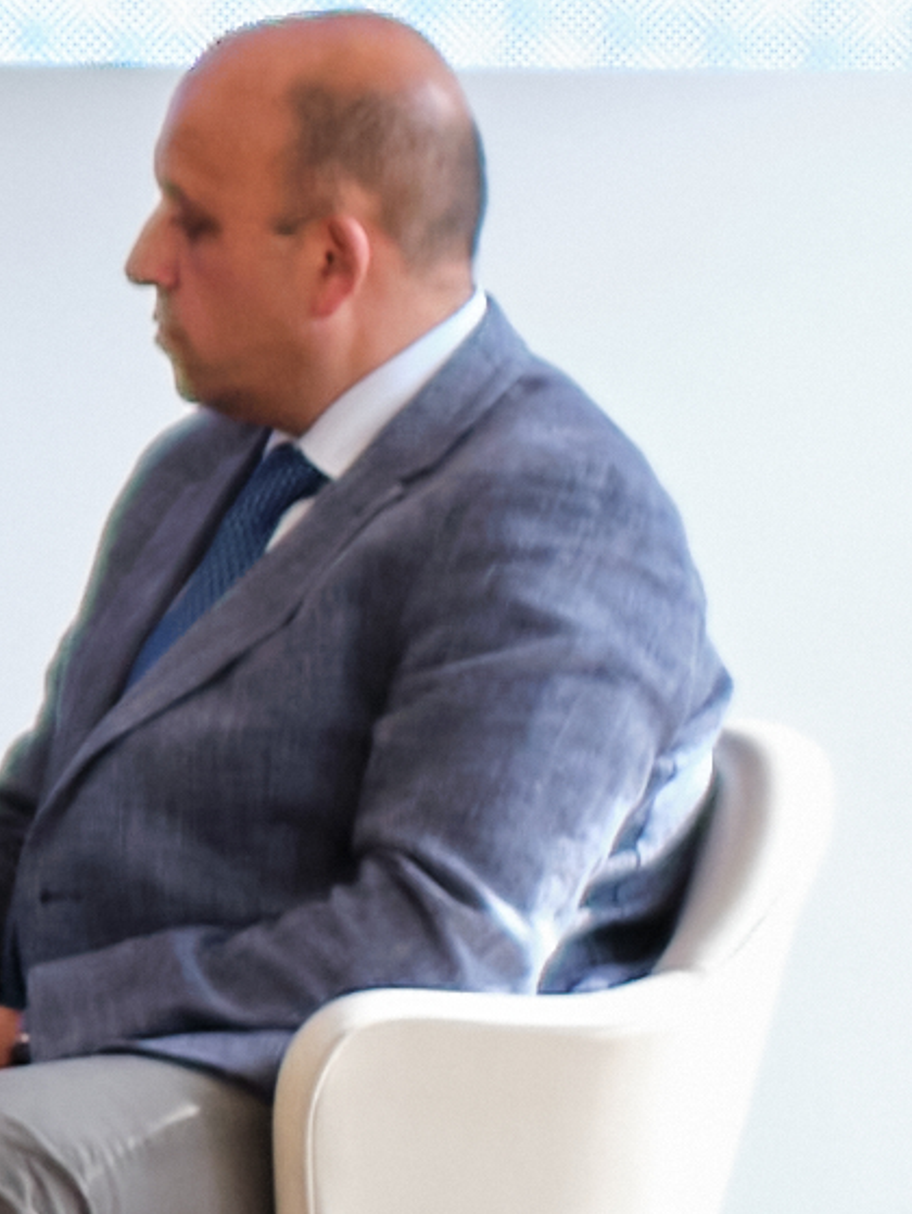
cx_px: -3374
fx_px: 31614
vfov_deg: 2.2
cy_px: 161
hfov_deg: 1.6
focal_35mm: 901
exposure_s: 1/1000
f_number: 1.4
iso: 800
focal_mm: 56
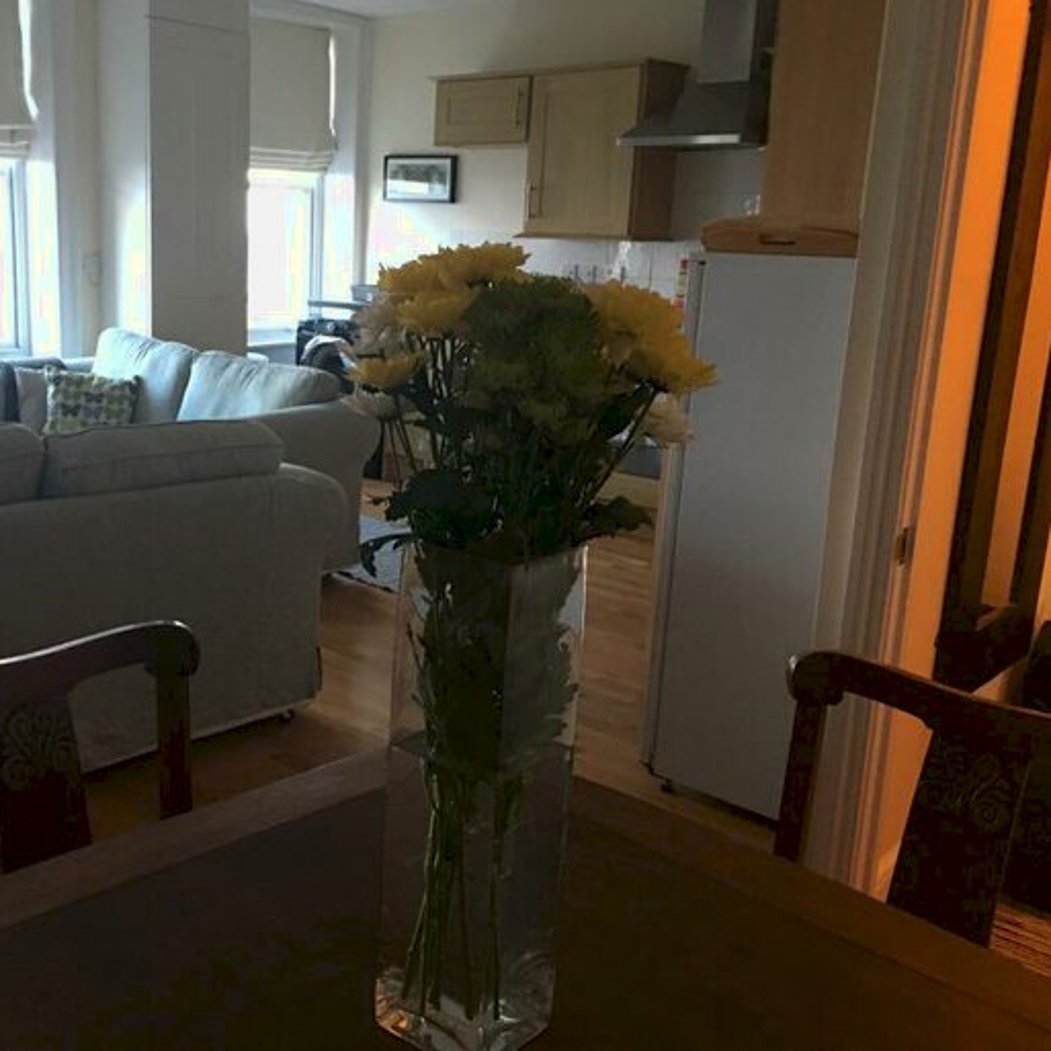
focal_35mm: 35
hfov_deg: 46.4
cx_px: 336
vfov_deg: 47.2
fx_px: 1202
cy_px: 519
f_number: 2.2
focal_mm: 4.15
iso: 100
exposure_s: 1/10
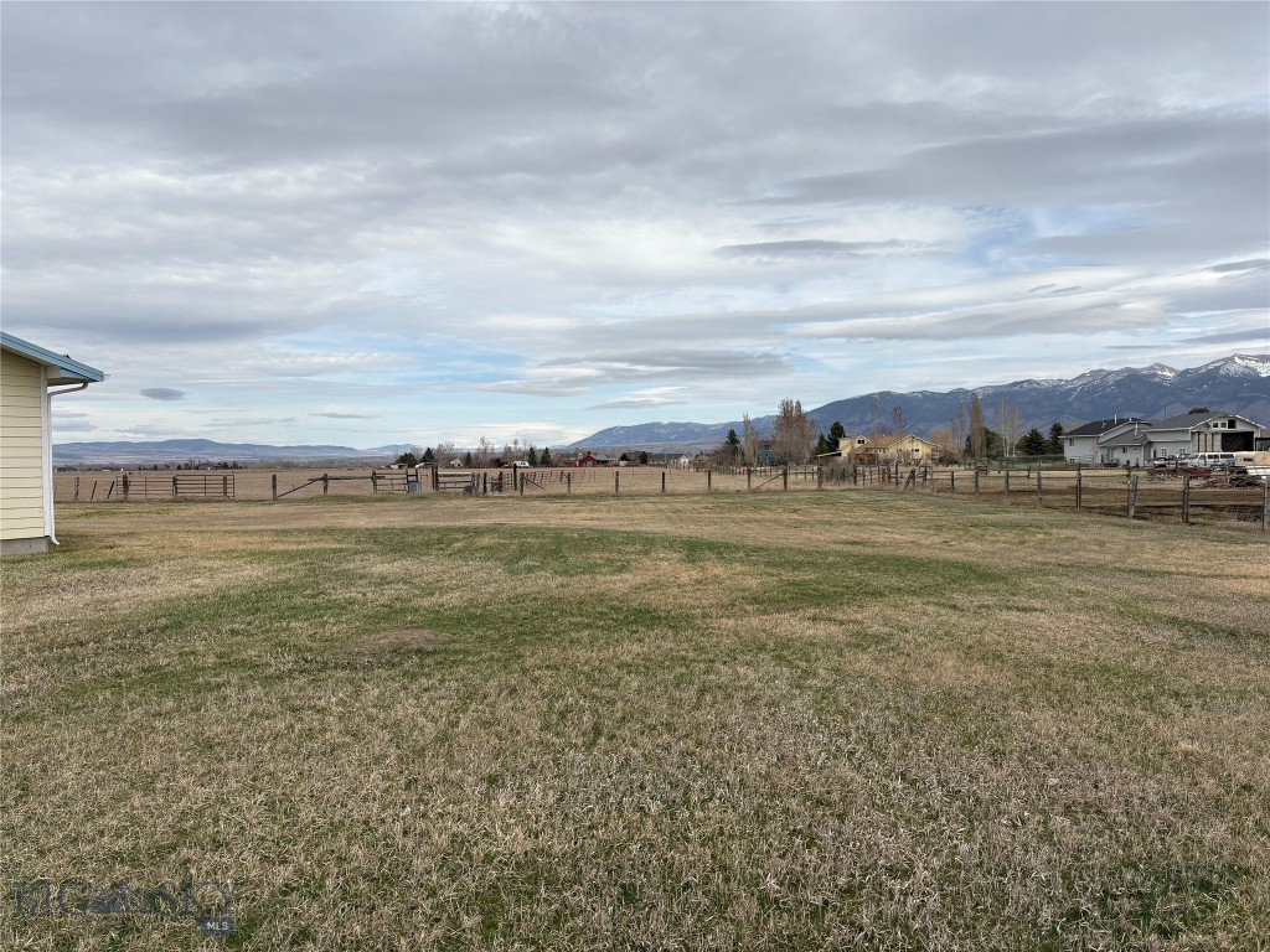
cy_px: 476
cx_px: 635
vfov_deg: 53.1
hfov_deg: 67.3
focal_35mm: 26
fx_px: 954
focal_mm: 5.96
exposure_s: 1/4329
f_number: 1.6
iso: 50
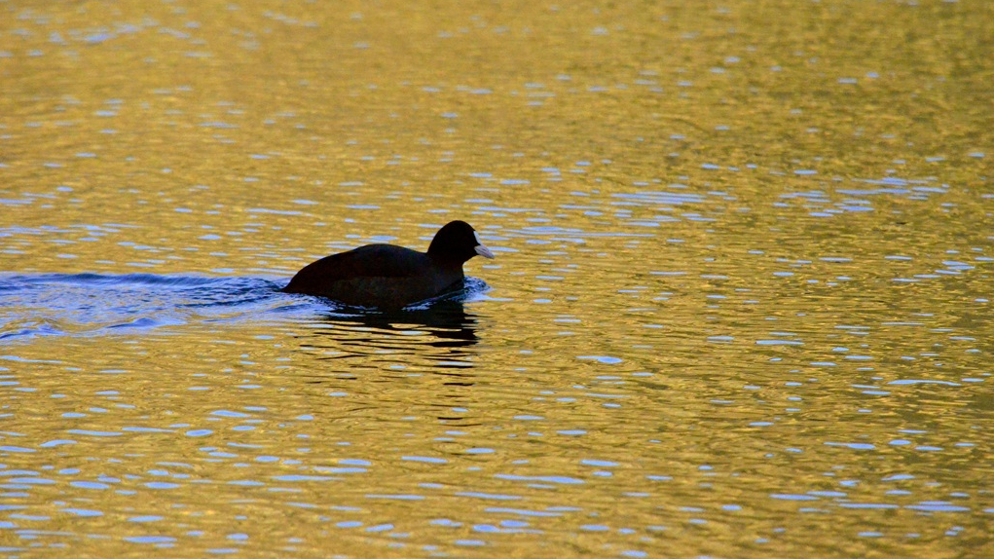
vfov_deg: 2.6
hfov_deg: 4.6
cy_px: 231
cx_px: 497
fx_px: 12439
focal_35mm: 472
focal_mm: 300
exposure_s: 1/4000
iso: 6400
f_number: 9
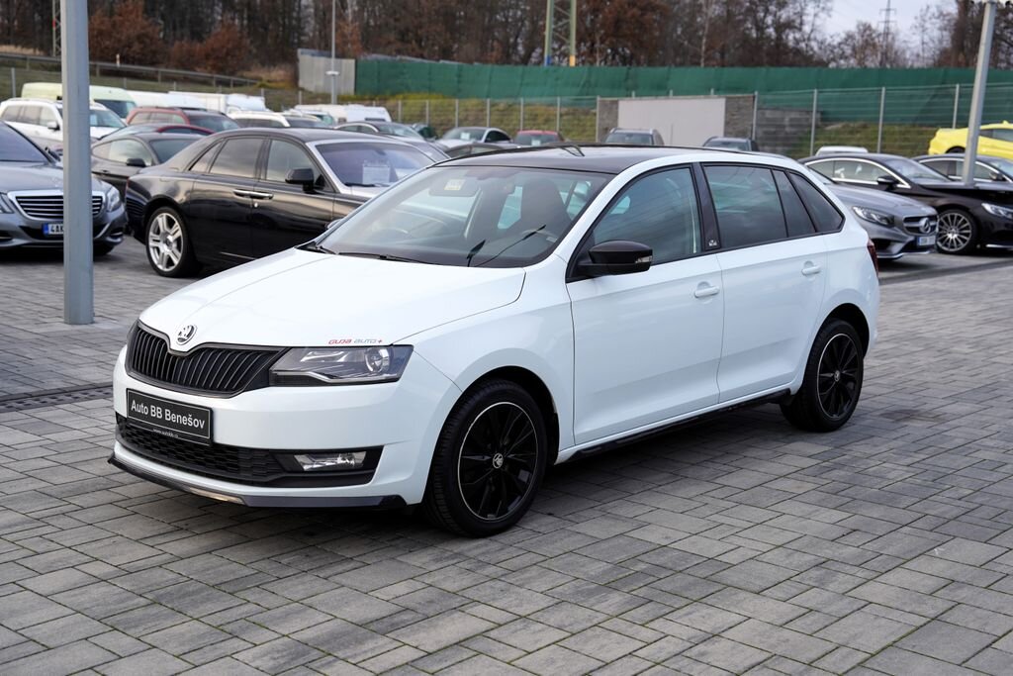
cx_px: 506
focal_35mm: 45
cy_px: 338
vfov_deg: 29.9
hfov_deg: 43.6
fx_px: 1266
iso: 100
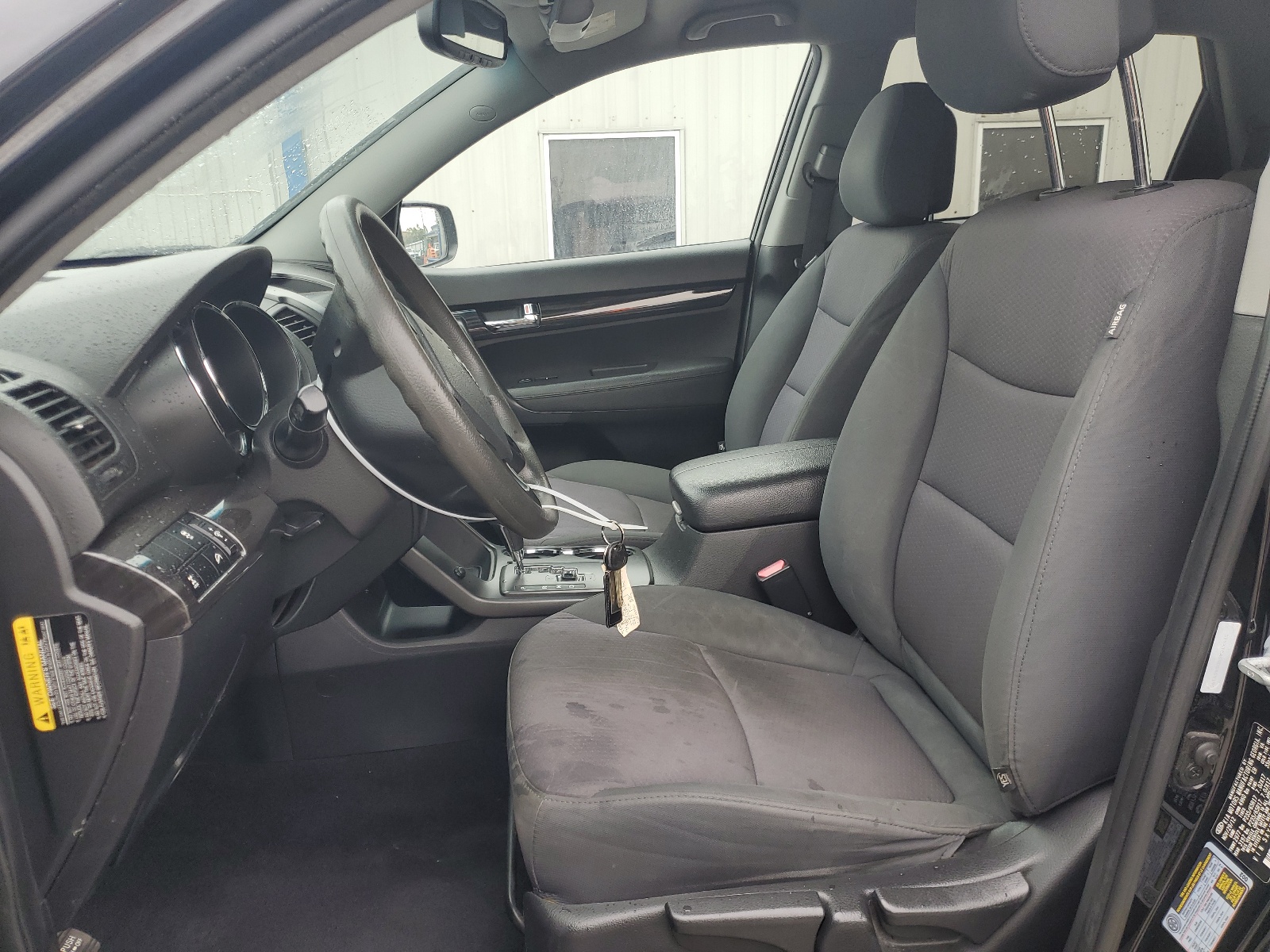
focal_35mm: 26
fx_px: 954
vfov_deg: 53.1
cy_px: 476
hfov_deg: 67.3
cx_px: 635
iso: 50
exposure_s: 1/189
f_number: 1.5
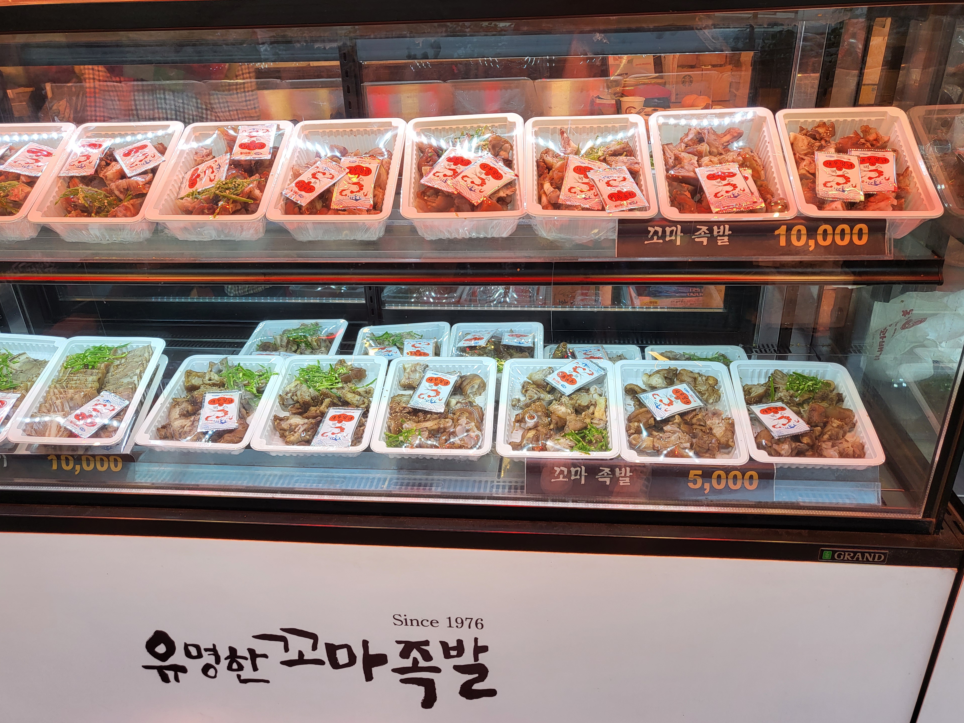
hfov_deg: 65.3
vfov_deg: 51.4
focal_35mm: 27
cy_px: 363
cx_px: 477
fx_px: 752
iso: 50
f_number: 1.8
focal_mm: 4.25
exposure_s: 1/142
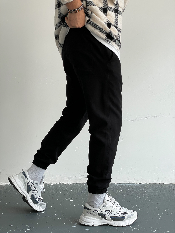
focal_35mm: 52
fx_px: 351
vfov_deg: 36.8
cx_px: 88
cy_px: 116
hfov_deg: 28.0
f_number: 2
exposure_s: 1/120
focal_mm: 6
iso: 64
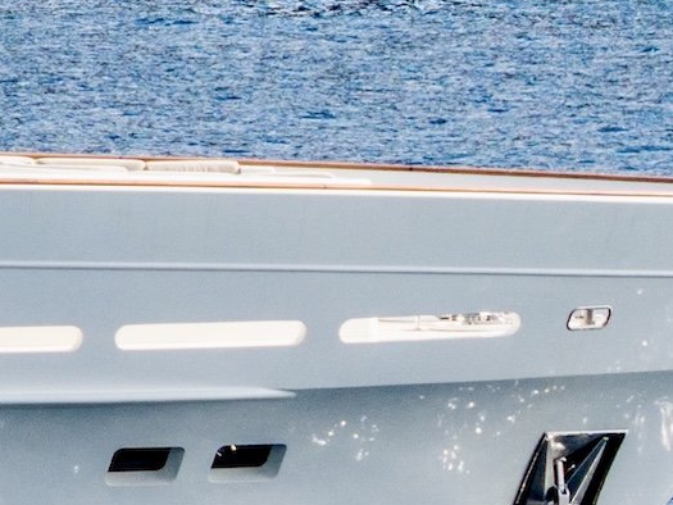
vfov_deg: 2.8
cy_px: -467
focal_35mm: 533
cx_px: -1240
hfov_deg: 3.6
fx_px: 10365
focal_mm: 19.35
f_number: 2.8
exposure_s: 1/1000
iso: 100
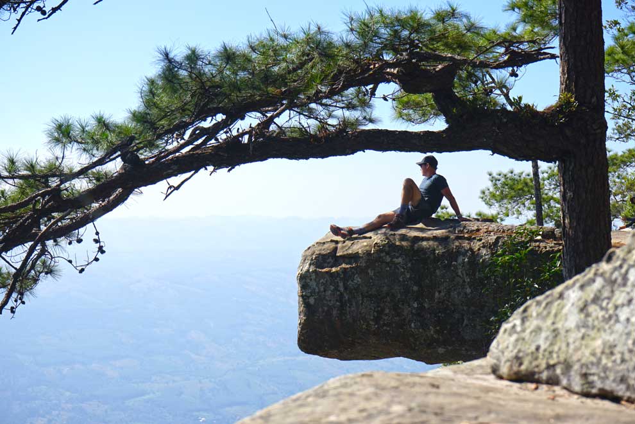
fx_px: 1235
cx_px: 318
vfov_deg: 19.5
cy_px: 212
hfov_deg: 28.8
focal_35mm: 70
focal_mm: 70
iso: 100
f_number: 11
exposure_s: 1/160
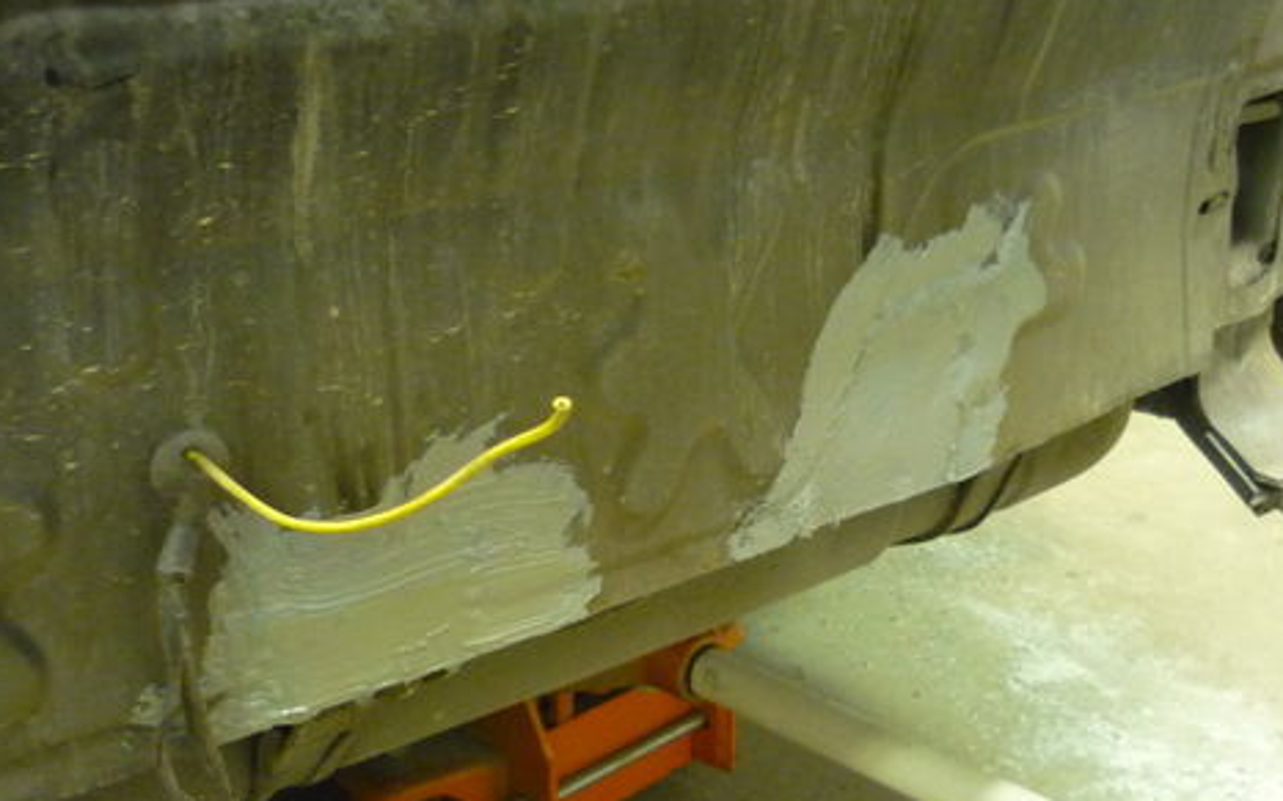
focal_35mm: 48
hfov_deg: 41.8
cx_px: 691
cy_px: 482
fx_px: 1678
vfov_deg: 26.8
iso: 400
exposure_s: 1/15
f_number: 2.8
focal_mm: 5.5
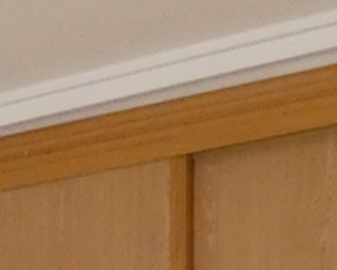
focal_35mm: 132
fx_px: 1316
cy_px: 713
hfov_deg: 14.3
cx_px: -12
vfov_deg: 9.8
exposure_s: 1/60
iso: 640
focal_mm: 3.6
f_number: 2.8
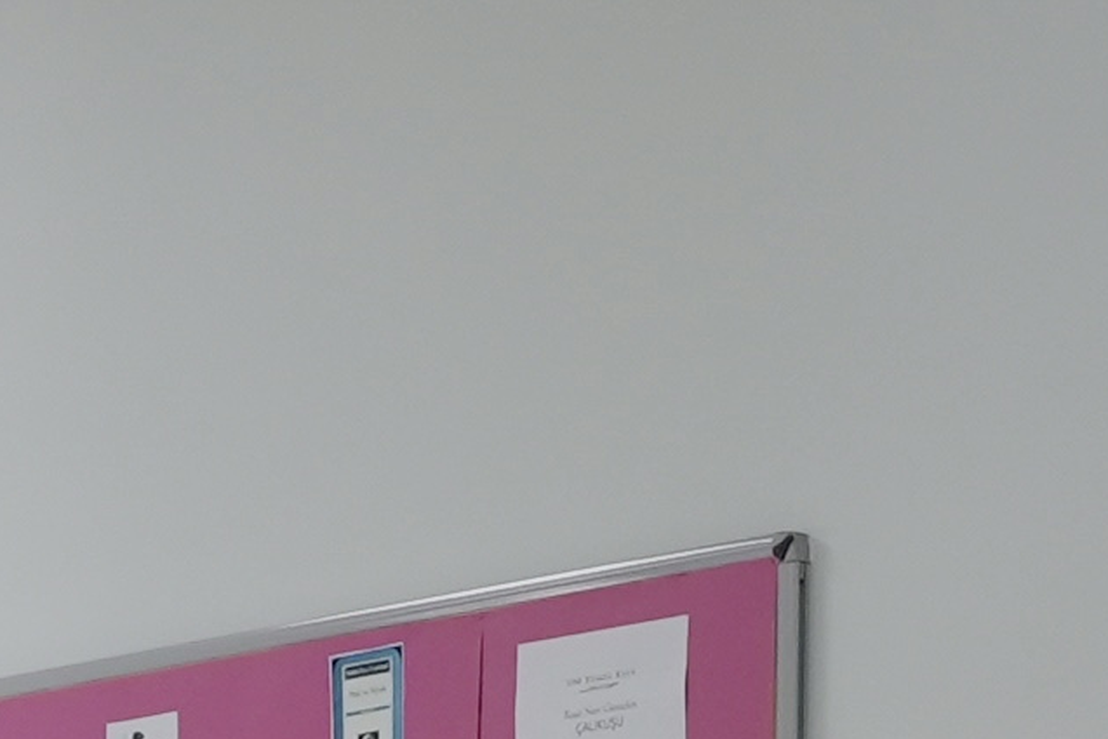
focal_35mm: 213
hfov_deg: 9.0
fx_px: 6557
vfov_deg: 6.0
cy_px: 2069
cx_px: -1193
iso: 1250
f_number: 5.6
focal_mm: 32
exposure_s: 1/50
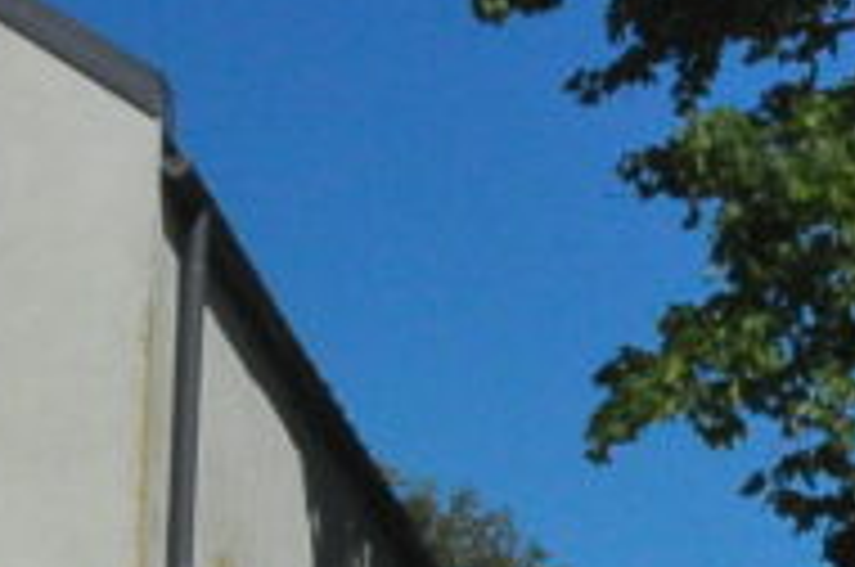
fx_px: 4979
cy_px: 1260
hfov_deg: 9.8
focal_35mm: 210
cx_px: 148
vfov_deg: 6.3
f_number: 20
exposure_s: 1/1250
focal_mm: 26
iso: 1600
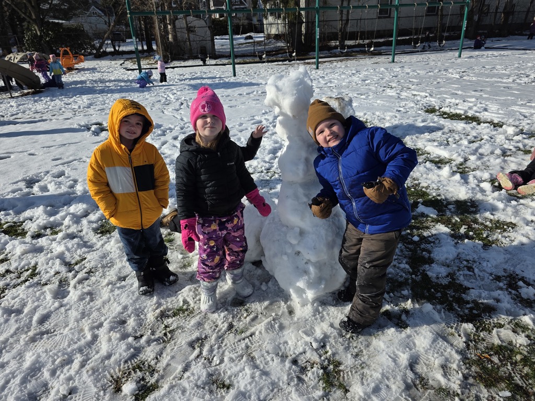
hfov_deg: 73.9
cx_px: 268
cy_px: 200
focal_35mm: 23
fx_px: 355
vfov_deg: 58.9
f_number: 1.7
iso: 80
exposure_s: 1/7944
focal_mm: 6.3
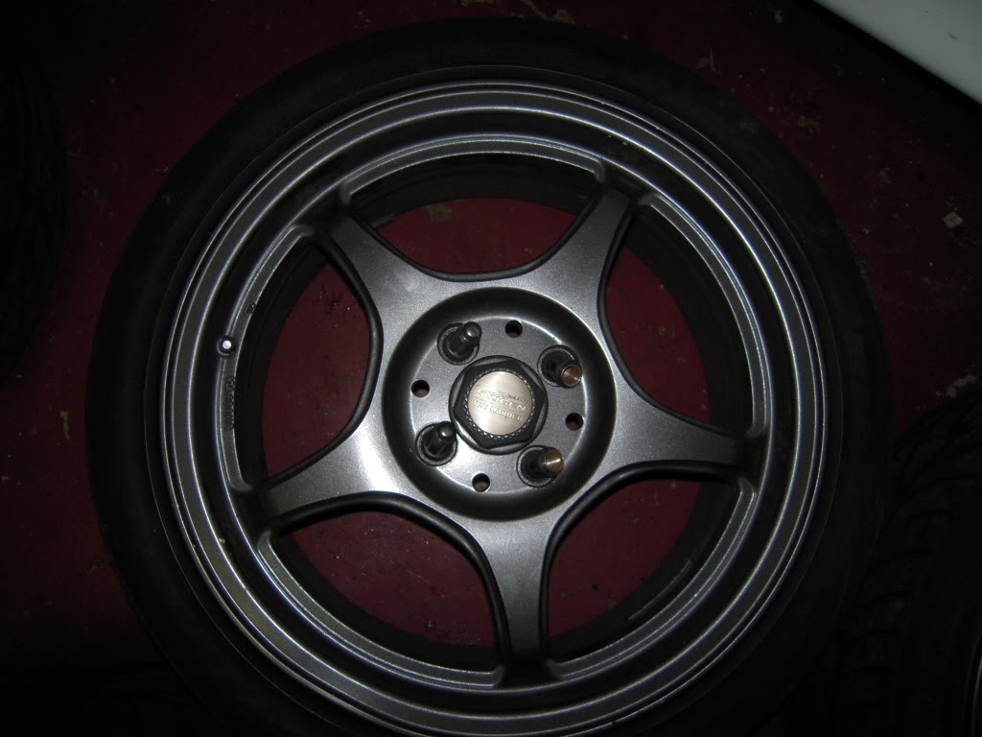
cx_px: 491
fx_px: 794
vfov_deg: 49.7
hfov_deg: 63.4
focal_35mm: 28
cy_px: 368
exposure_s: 1/25
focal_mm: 5
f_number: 2.7
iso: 200
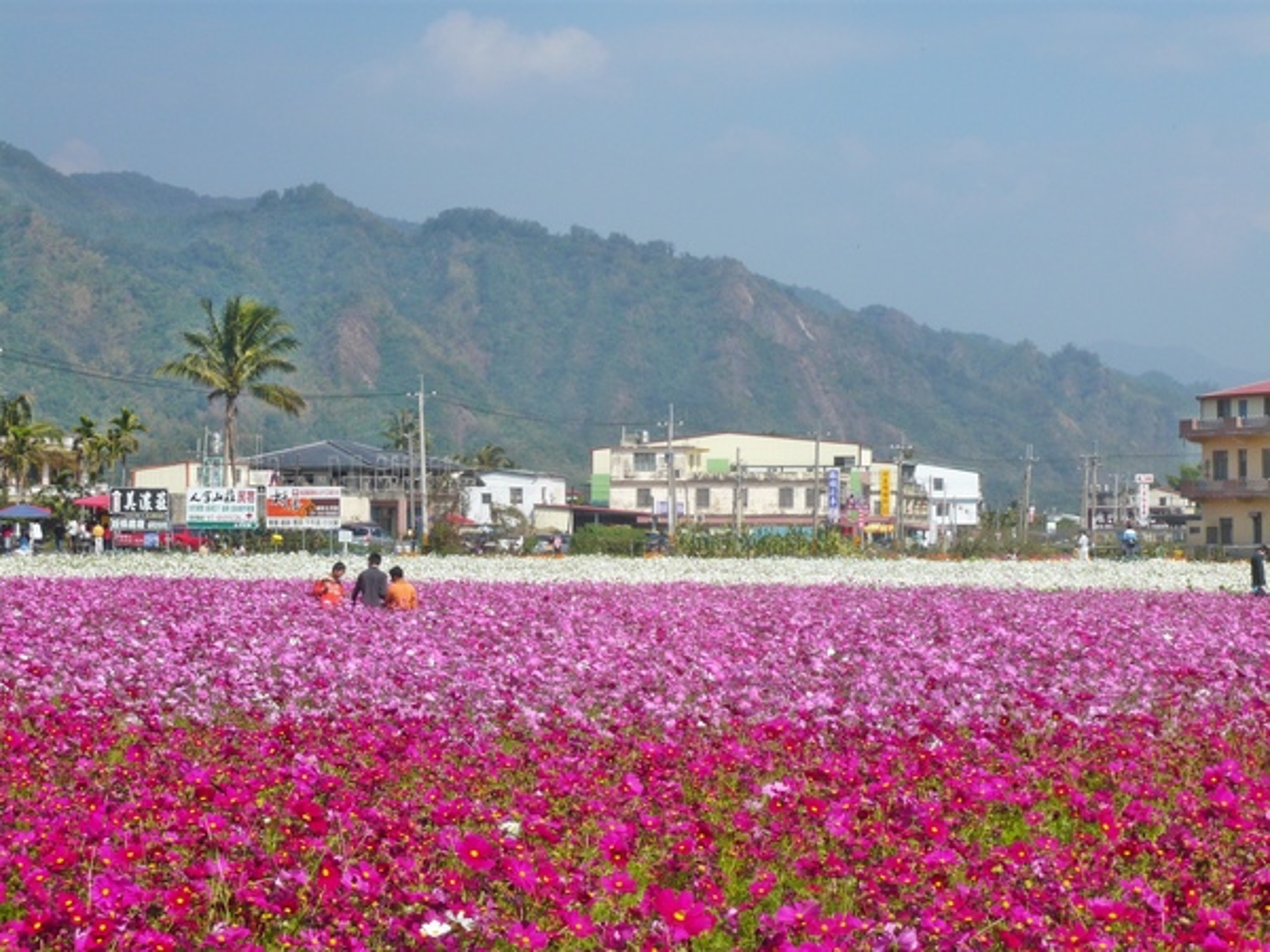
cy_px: 476
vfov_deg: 14.8
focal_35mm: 100
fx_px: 3669
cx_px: 635
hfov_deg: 19.6
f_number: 5.6
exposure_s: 1/500
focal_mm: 16.4
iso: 100
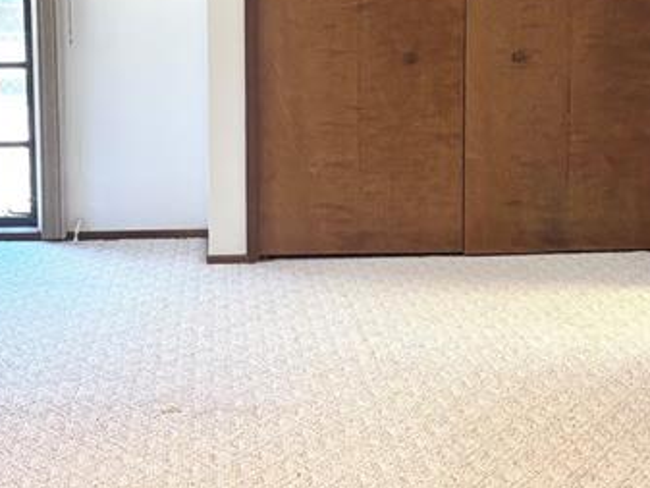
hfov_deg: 24.7
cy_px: 187
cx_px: 280
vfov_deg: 18.6
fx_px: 1484
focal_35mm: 79
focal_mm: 5.96
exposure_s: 1/60
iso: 80
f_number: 1.6
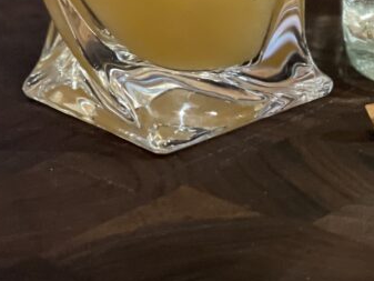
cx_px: 340
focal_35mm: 158
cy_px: -140
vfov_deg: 9.2
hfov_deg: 12.4
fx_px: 1708
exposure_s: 1/30
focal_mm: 6
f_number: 2
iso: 400
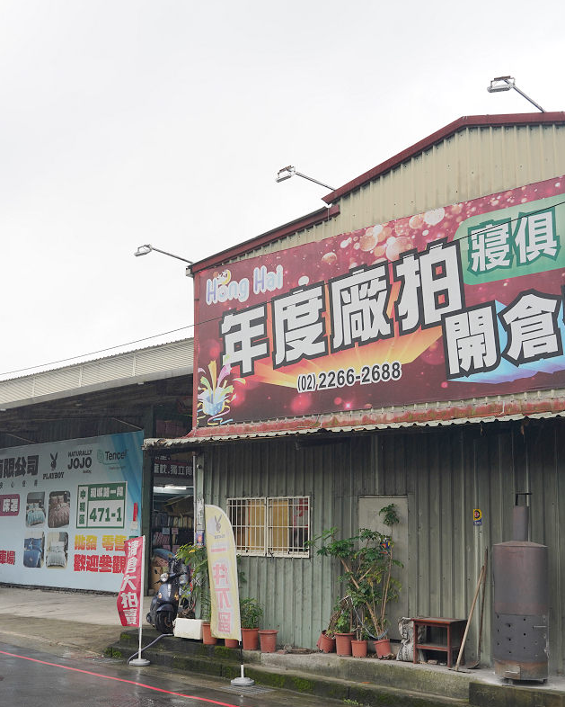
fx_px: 899
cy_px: 358
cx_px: 265
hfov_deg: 34.9
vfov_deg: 42.9
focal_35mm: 43
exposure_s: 1/60
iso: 250
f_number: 4
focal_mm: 30
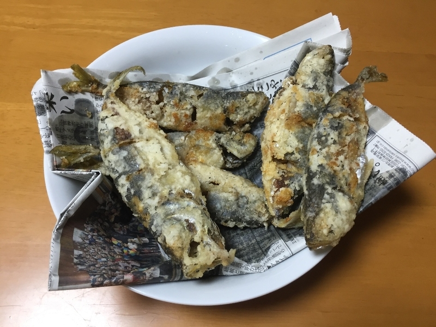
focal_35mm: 29
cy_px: 164
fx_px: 365
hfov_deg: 61.7
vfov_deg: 48.2
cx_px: 218
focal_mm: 4.15
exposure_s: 1/33
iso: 80
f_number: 2.2
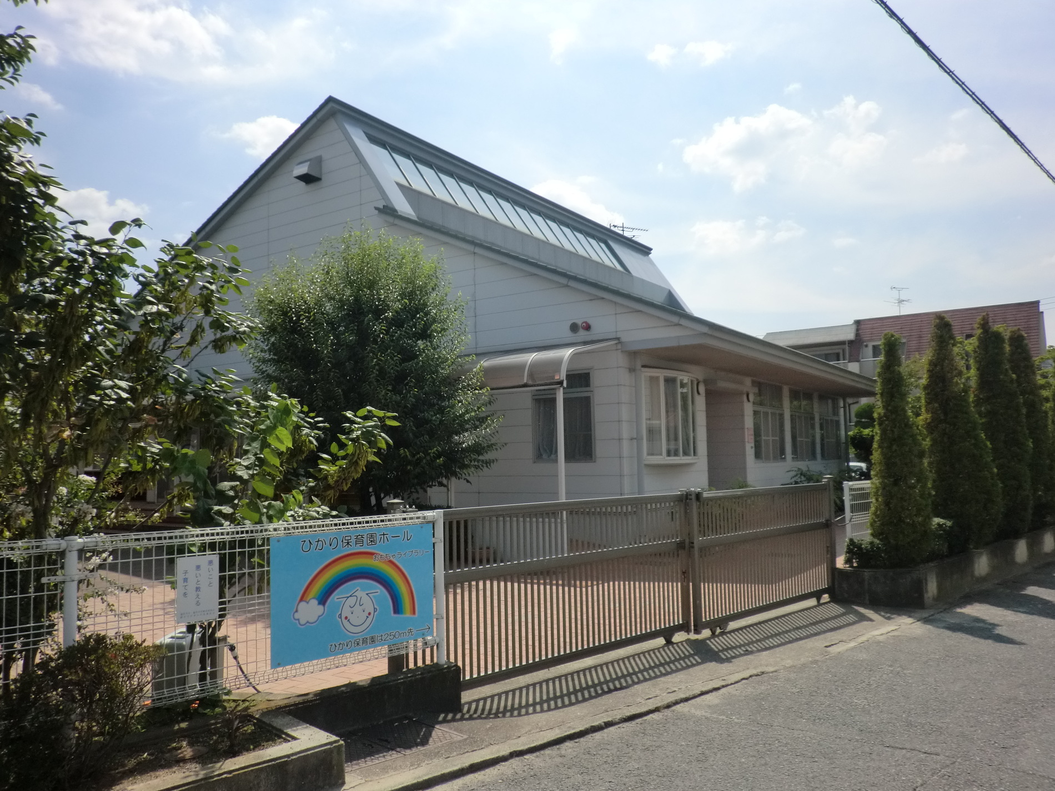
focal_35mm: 26
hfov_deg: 67.3
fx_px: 792
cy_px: 396
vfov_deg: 53.1
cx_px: 528
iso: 50
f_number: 7.9
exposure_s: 1/250
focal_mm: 4.7
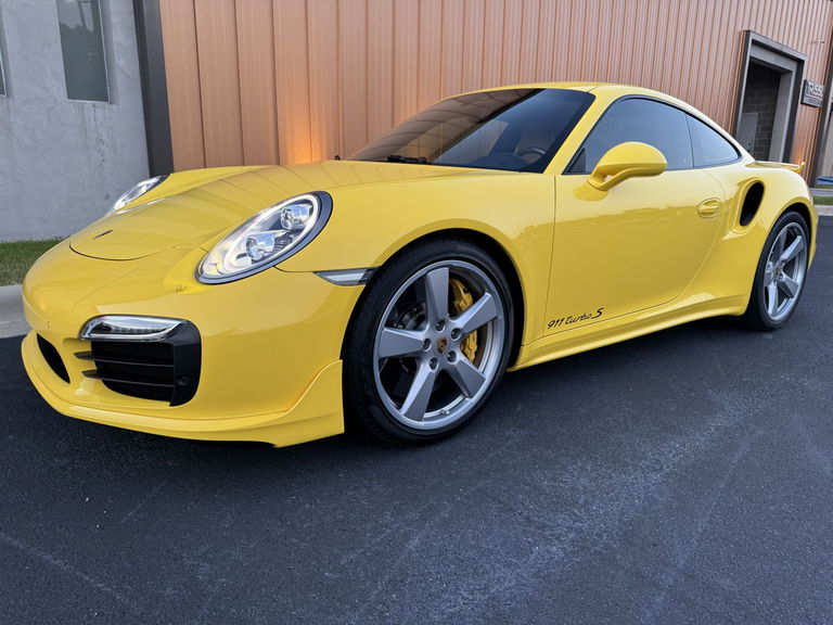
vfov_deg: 56.8
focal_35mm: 24
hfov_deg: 71.6
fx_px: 578
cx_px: 416
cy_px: 312
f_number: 1.78
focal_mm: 6.76
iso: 160
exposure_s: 1/120
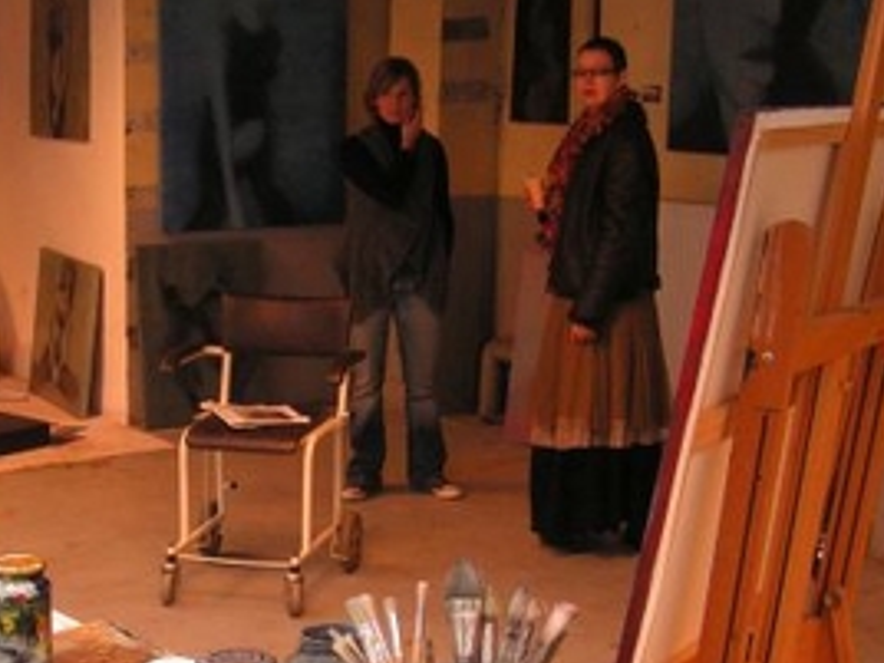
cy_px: 516
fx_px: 1813
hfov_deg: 27.3
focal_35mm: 71
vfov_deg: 20.5
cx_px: 333
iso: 100
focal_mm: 6.3
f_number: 2.8
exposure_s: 1/40
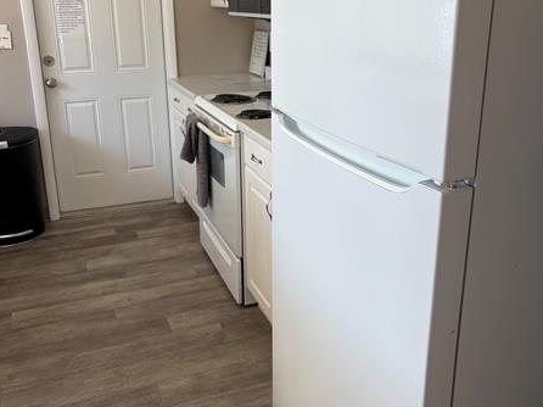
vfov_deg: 40.5
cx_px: 270
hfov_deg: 52.7
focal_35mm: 35
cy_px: 168
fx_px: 549
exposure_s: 1/122
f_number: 1.6
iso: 40
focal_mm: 5.96
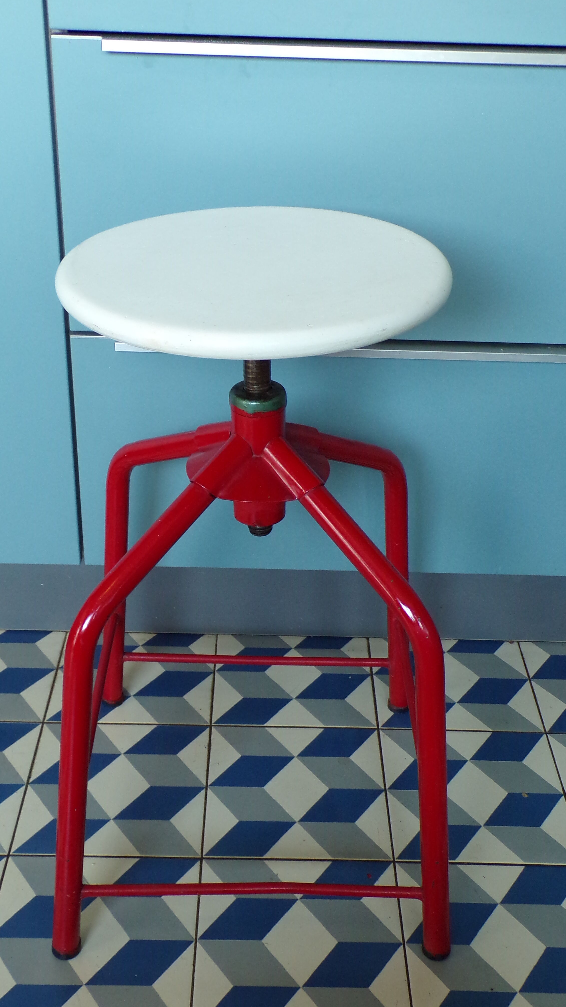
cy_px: 472
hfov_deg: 29.7
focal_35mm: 40
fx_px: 1067
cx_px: 252
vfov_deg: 50.4
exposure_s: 1/25
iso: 200
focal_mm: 5.8
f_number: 3.2
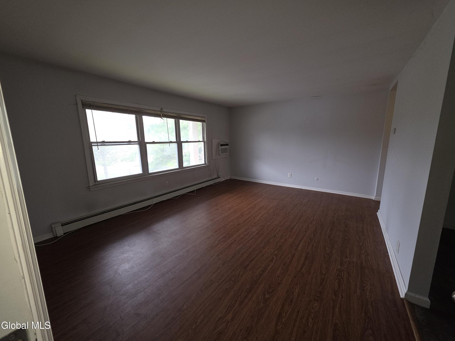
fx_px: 171
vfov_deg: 89.9
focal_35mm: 13
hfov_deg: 106.2
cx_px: 228
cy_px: 170
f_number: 1.9
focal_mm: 2.2
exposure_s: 1/60
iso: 80
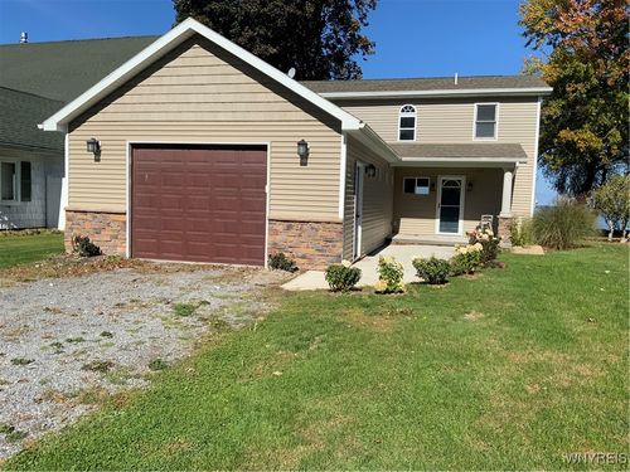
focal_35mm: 29
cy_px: 236
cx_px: 315
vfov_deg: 48.2
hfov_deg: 61.7
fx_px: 528
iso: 20
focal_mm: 3
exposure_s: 1/2538
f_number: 1.8
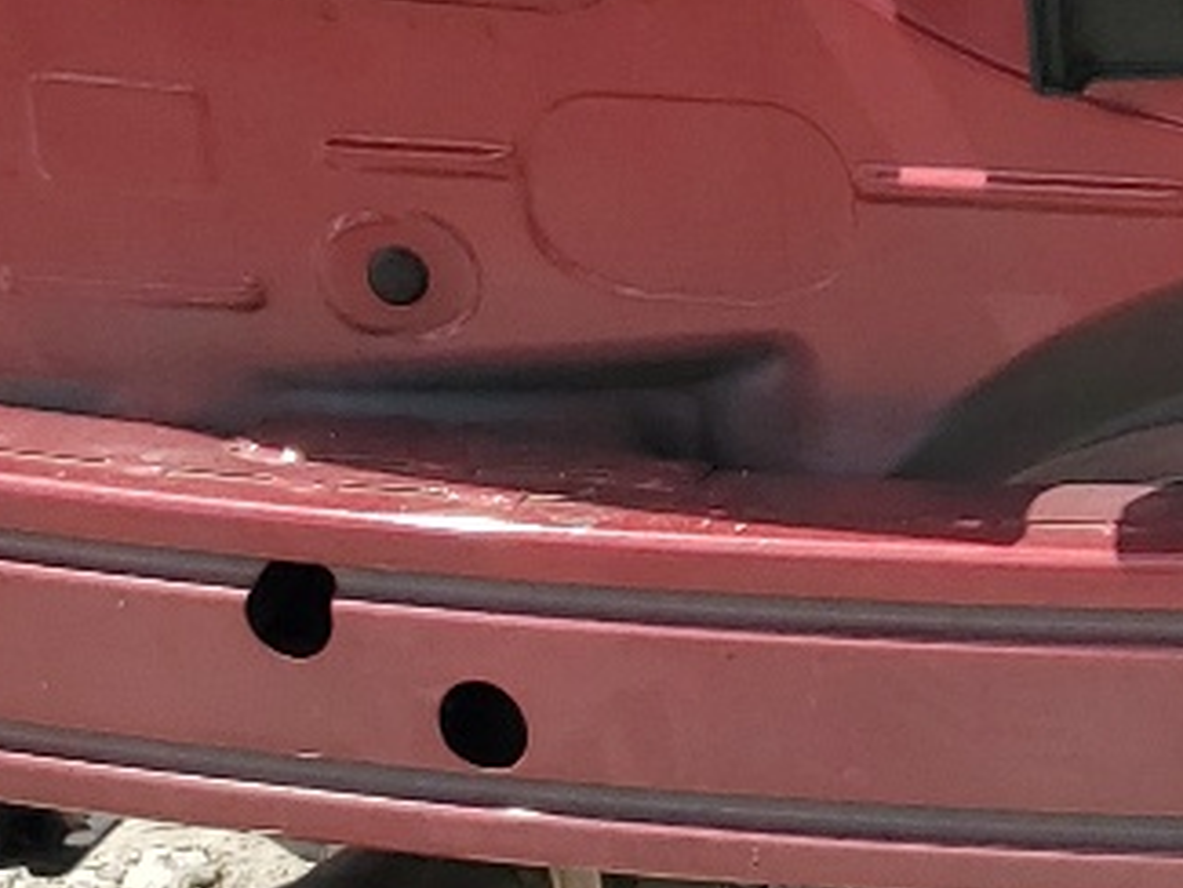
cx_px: 1926
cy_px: -291
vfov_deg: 11.3
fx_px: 4376
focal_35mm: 128
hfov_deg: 14.1
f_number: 1.5
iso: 50
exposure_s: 1/3333
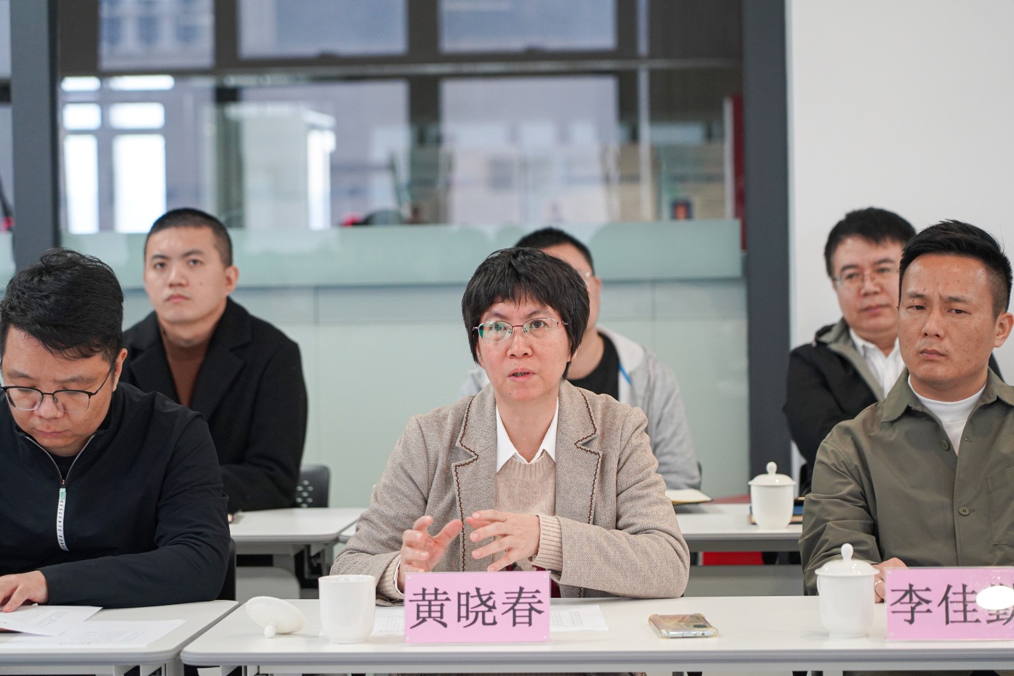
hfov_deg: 19.5
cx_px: 507
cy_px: 338
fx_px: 2957
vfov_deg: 13.0
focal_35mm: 105
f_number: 4
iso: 1600
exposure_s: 1/160
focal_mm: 105
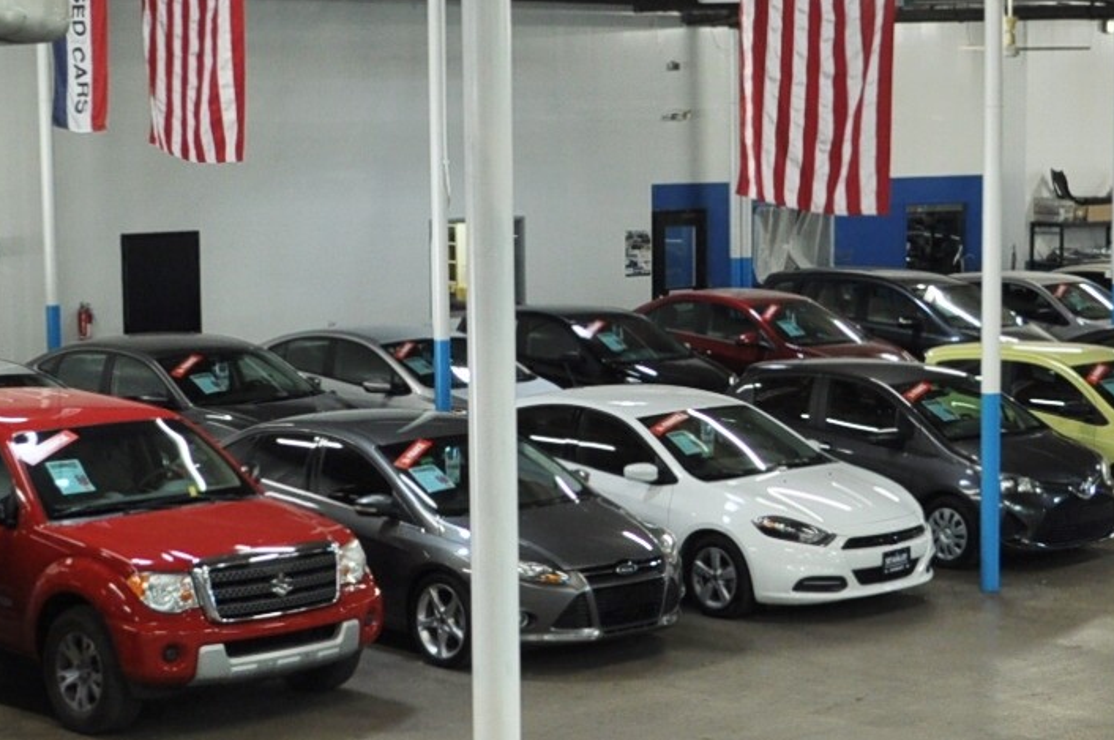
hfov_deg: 24.3
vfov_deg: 16.6
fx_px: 2534
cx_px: 926
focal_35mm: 82
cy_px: 410
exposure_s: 1/30
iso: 320
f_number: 3.5
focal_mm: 18
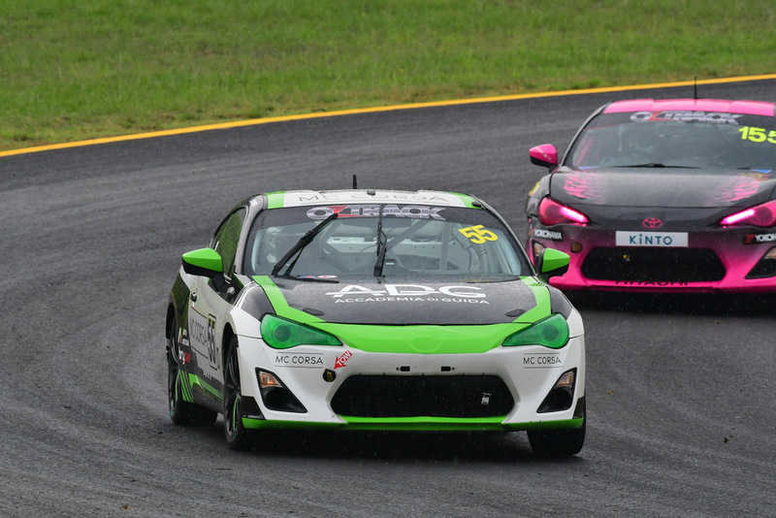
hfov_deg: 3.4
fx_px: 12937
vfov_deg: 2.3
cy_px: 259
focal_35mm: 600
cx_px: 388
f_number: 11
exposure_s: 1/640
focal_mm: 400
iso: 1000
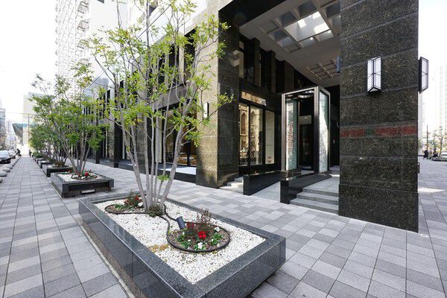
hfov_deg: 100.4
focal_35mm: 15
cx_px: 224
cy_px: 149
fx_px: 186
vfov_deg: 77.3
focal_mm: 10
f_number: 11
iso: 320
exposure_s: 1/60
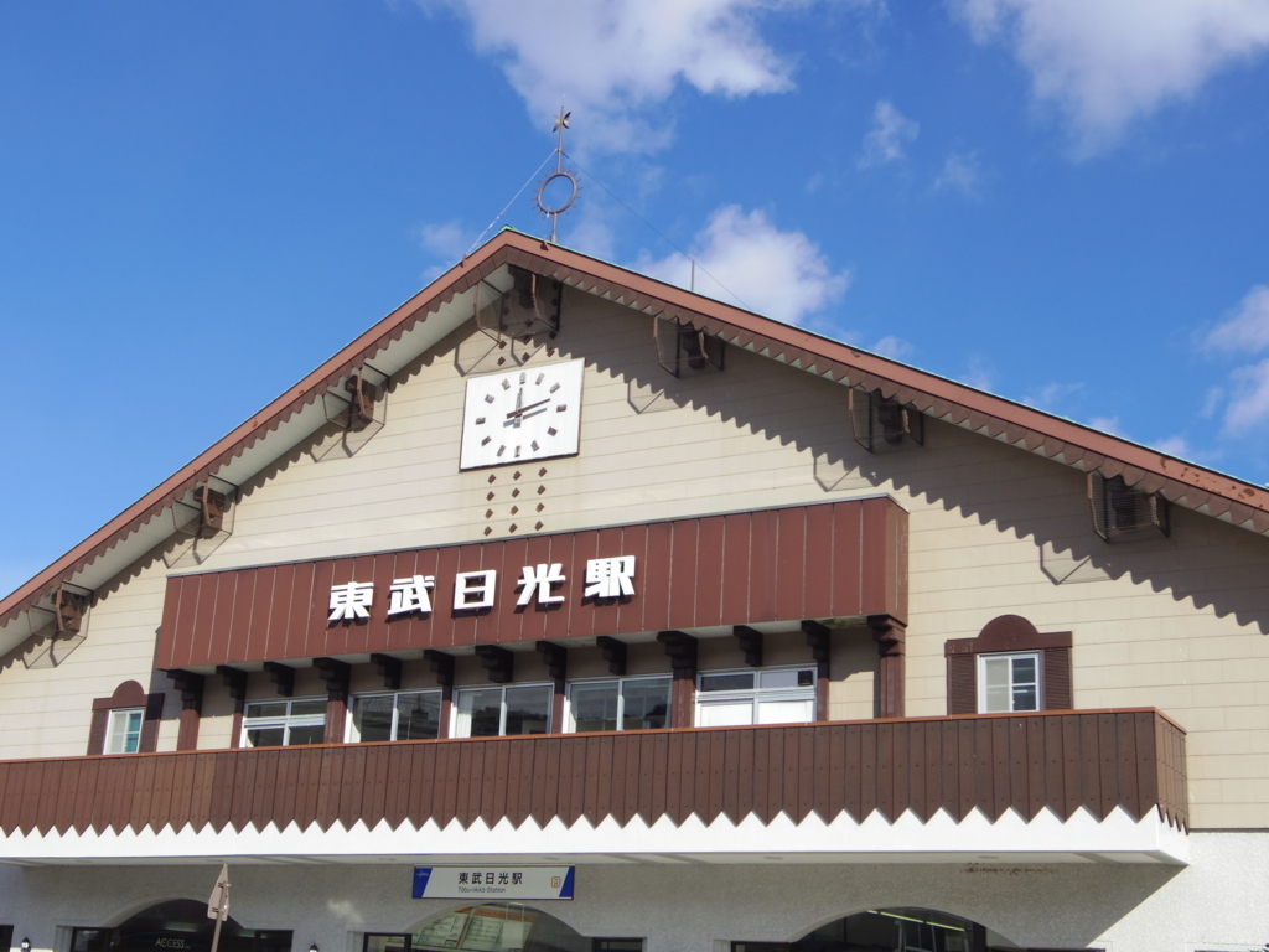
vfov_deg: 30.9
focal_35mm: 47
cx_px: 634
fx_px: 1723
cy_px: 476
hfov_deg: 40.4
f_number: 4
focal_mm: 8.5
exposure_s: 1/1000
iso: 125
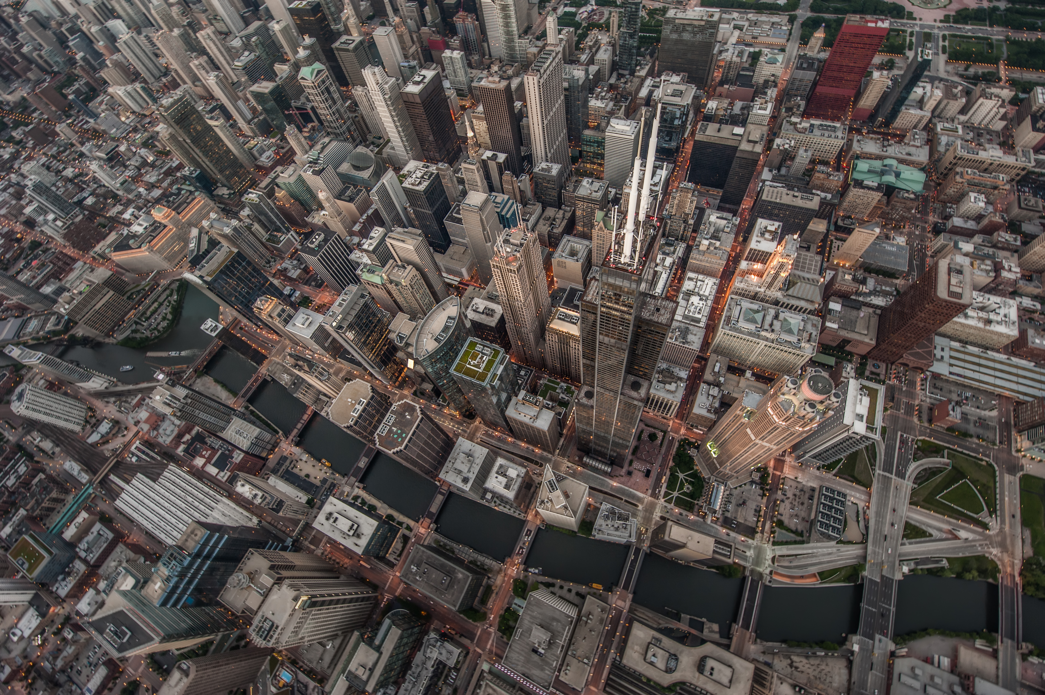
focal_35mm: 14
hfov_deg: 104.3
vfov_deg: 81.1
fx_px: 406
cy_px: 348
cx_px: 522
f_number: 2.8
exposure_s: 1/60
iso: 640
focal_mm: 14
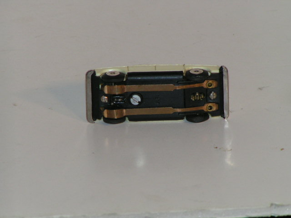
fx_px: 3194
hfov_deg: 5.2
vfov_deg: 3.9
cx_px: 146
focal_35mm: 380
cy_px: 109
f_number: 5.6
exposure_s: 1/400
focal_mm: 58
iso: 100
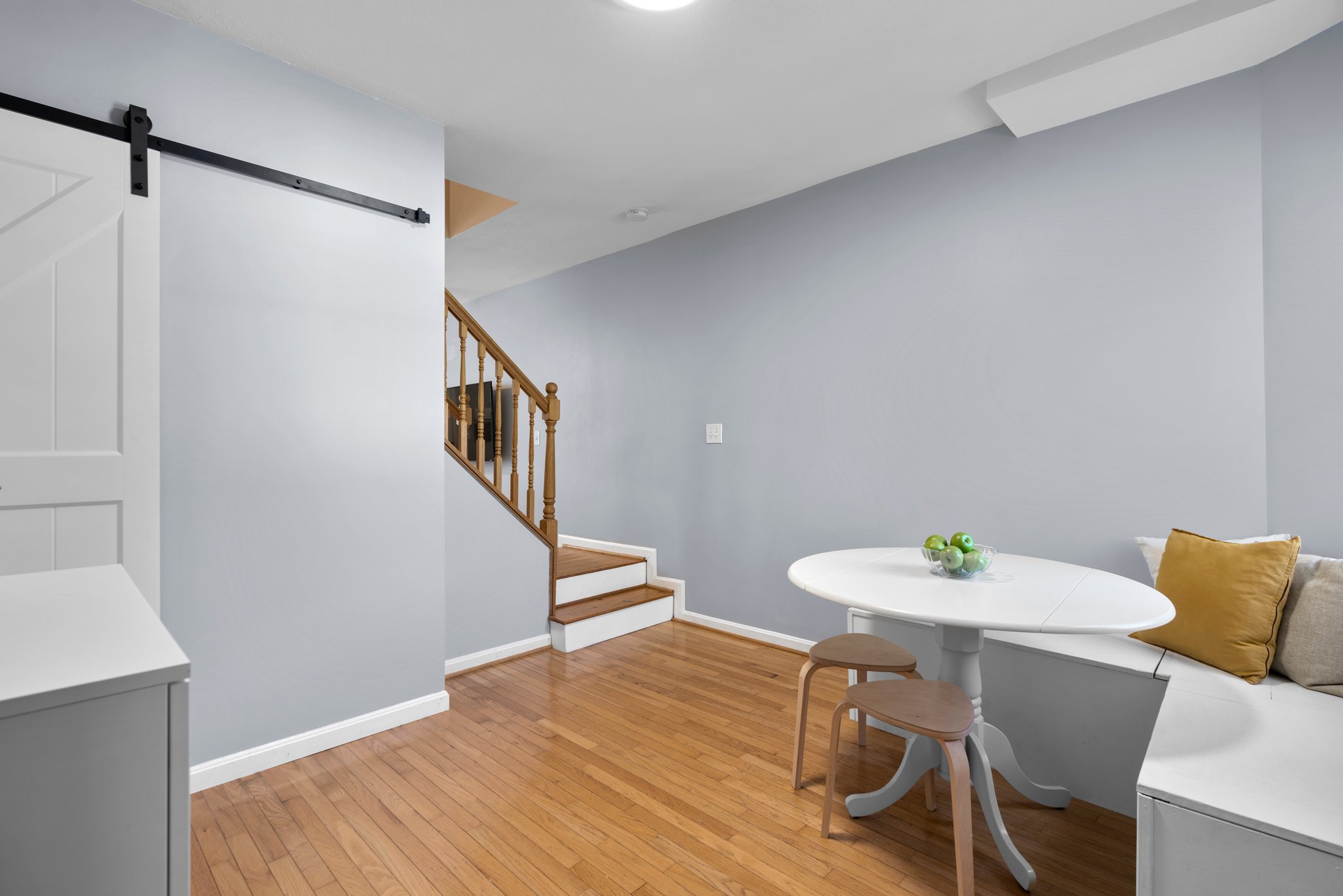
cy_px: 448
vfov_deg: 73.8
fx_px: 597
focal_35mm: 16
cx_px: 672
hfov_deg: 96.7
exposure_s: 1.5
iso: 100
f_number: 8
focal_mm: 16
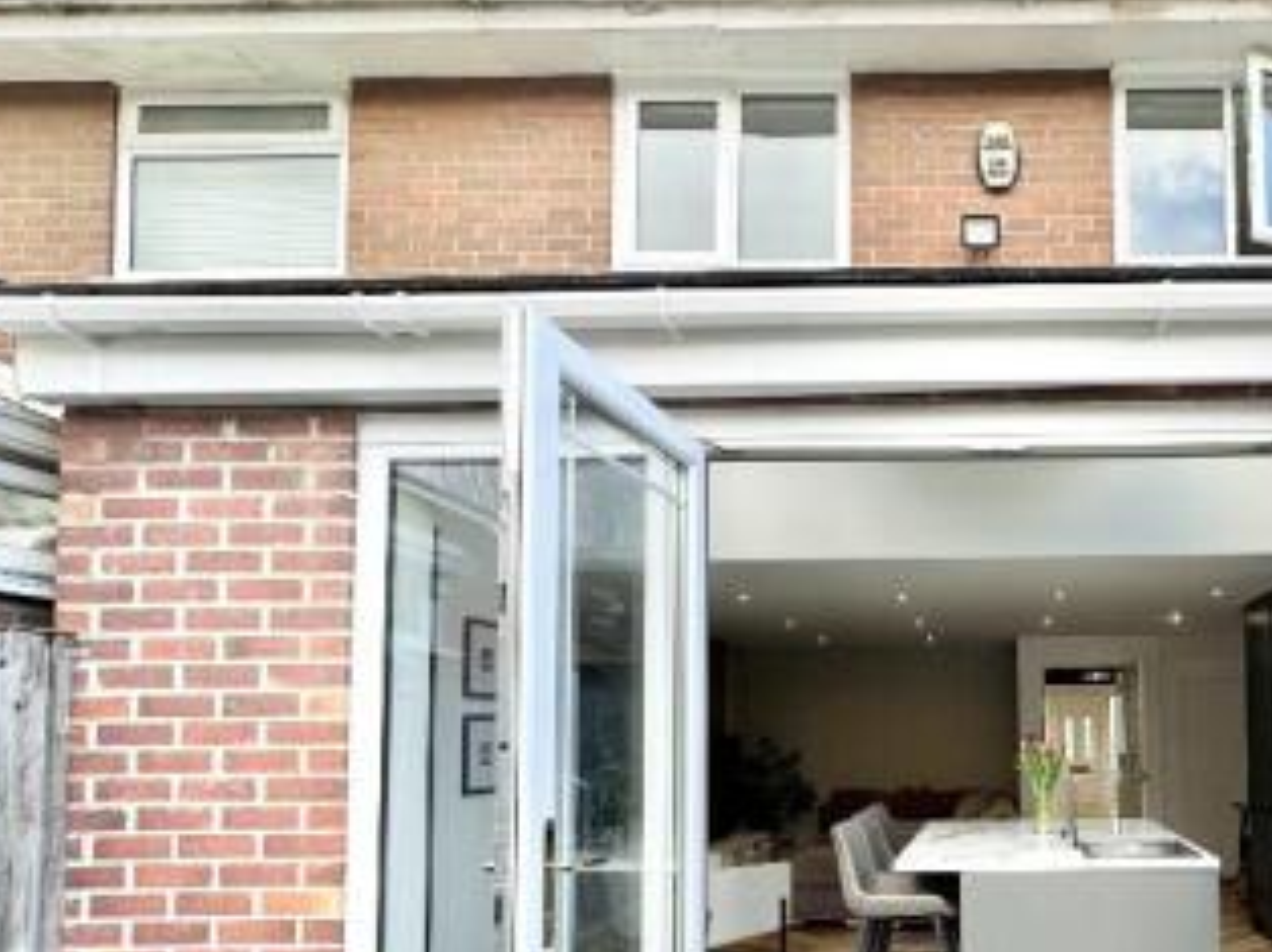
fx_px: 955
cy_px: 683
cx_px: 995
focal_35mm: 26
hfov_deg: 62.4
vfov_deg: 51.3
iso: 40
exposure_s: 1/162
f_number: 2.2
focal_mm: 2.22
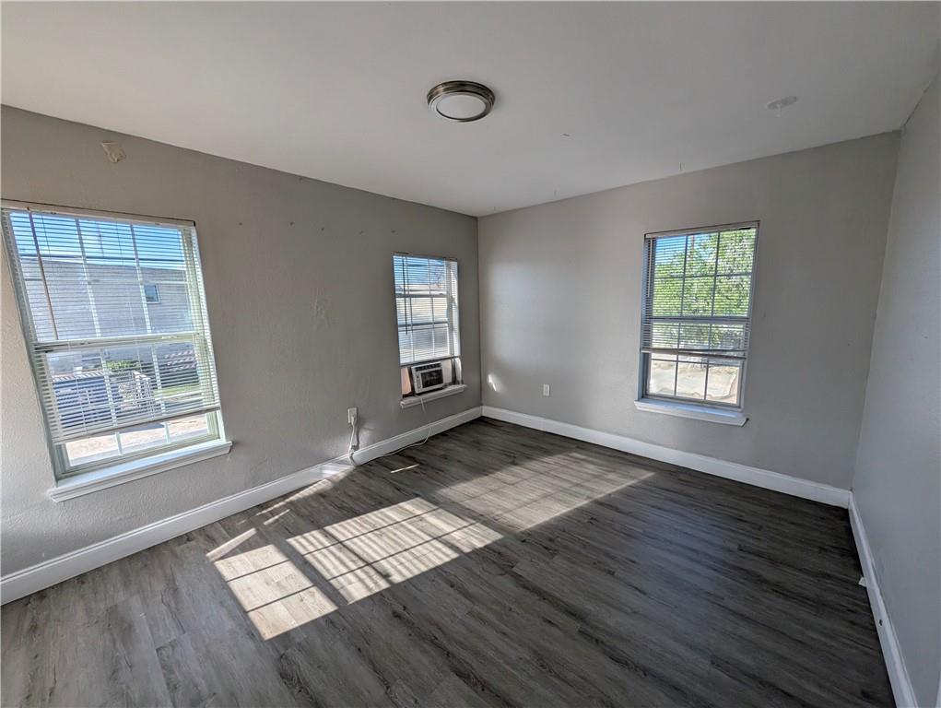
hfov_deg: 110.5
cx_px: 470
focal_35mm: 12
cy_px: 354
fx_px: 327
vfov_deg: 94.6
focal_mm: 2.02
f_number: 1.7
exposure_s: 1/1245
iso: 54
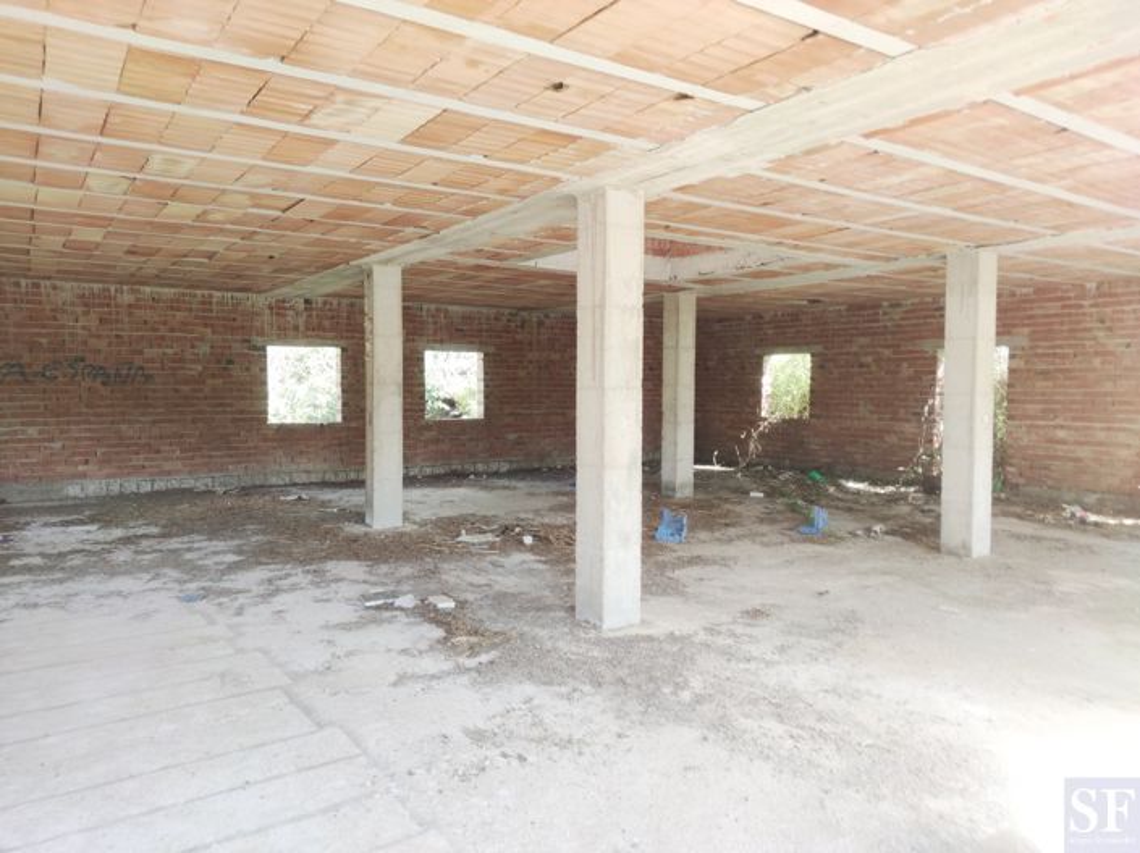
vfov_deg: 56.8
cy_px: 426
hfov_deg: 71.6
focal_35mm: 24
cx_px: 570
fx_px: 790
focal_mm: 6.72
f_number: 1.69
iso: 108
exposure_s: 1/100
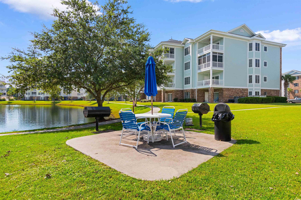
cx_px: 150
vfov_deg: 64.6
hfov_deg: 86.9
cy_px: 100
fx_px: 159
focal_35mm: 19
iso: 100
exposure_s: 1/250
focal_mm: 13
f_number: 8
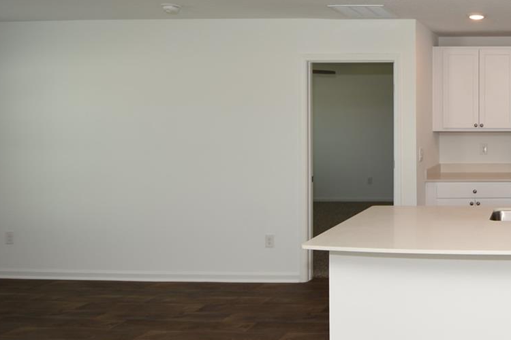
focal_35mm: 32
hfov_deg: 46.5
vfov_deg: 40.9
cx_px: 537
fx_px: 454
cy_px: 131
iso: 100
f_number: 4
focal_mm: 10
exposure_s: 1/60
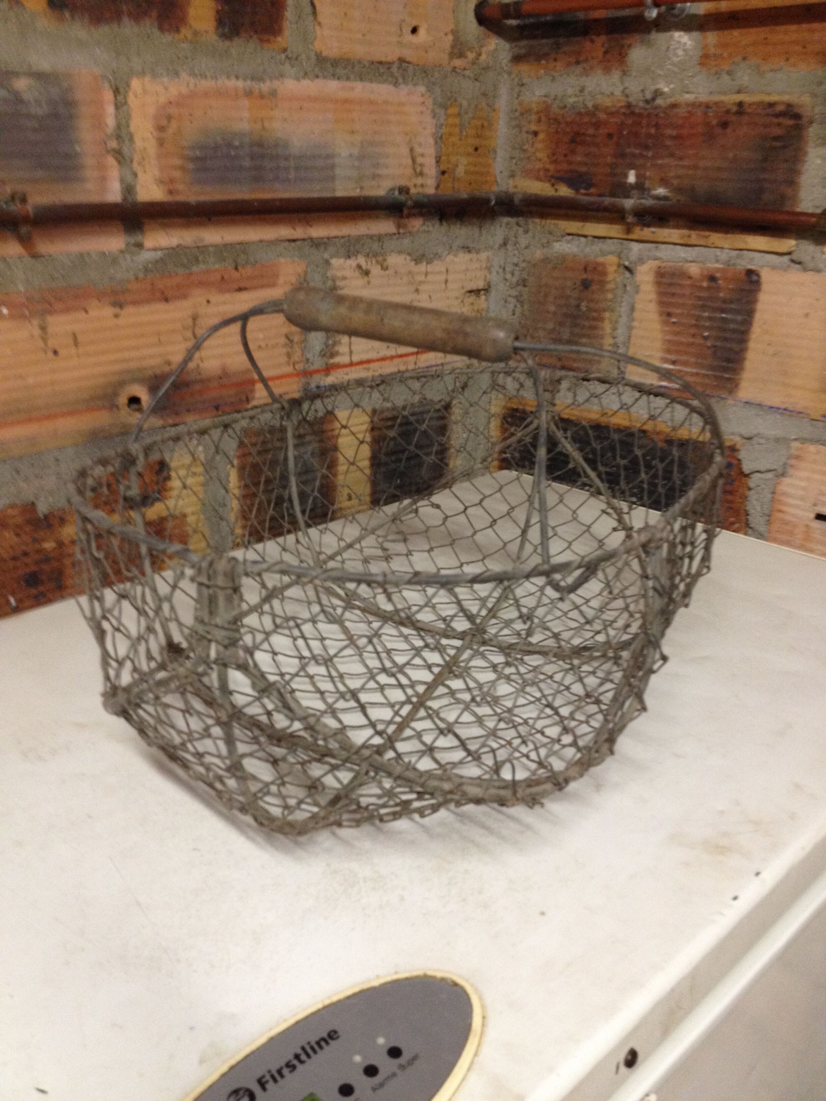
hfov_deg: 40.7
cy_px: 550
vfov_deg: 52.6
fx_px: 1114
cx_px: 413
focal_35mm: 35
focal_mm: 4.28
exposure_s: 1/20
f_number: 2.4
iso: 200
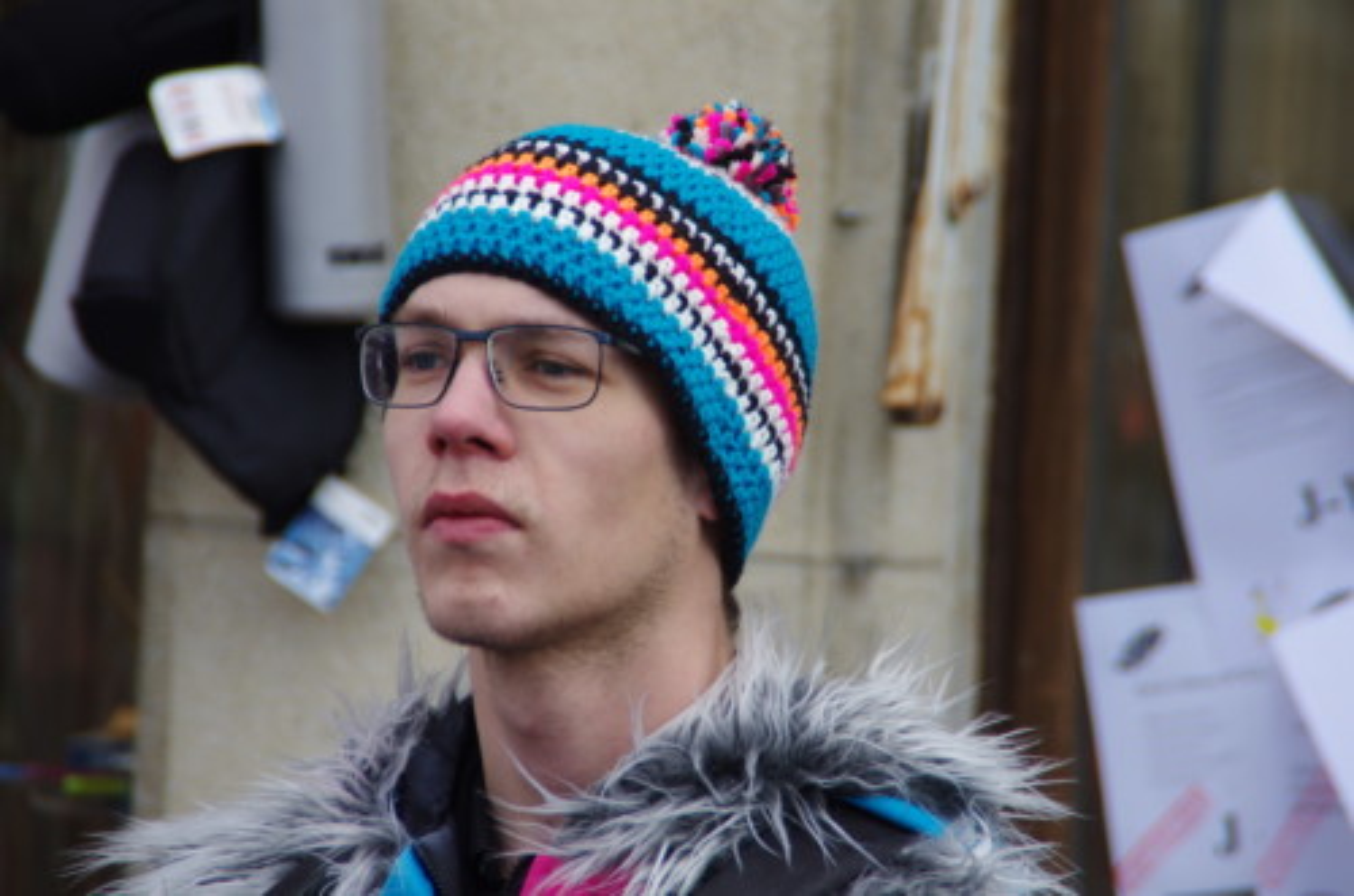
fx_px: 11258
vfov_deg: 4.6
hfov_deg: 6.9
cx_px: 677
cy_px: 448
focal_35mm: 300
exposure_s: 1/250
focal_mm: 200
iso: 200
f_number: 6.3
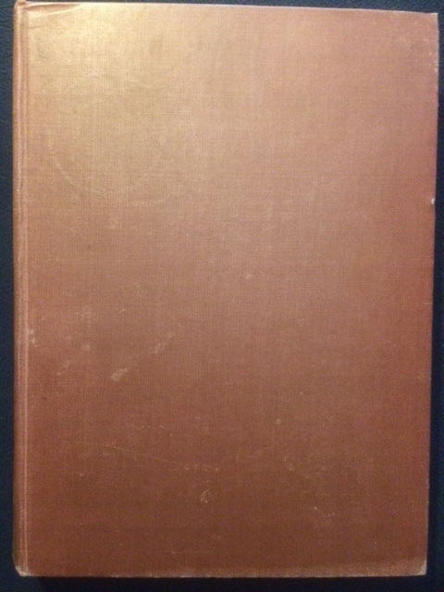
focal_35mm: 29
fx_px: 496
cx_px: 222
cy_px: 296
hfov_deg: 48.2
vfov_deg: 61.7
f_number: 2.2
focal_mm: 4.15
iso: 400
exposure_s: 1/15
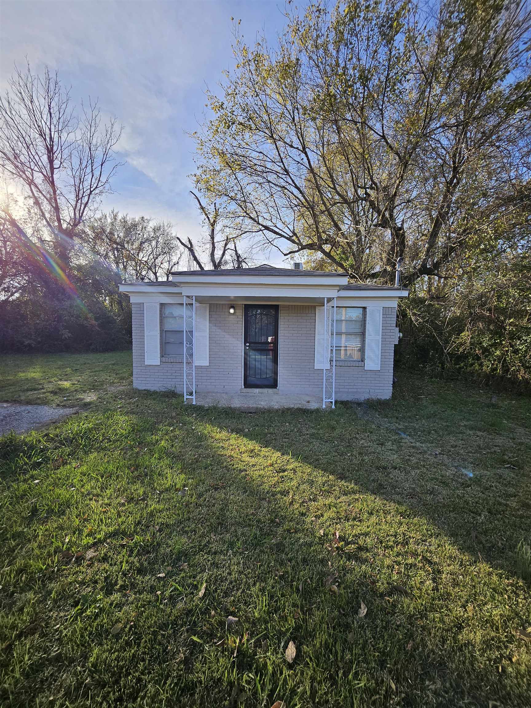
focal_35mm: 13
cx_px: 266
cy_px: 354
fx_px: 266
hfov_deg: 89.9
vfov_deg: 106.2
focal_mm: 1.7
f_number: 2.2
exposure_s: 1/688
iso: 32
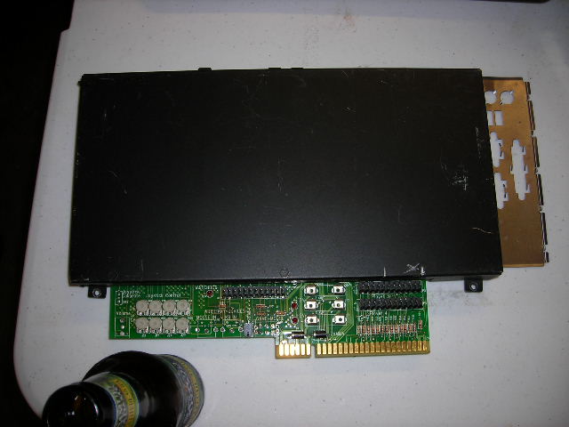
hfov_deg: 49.0
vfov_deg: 37.7
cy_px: 214
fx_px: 625
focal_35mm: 38
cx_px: 284
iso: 50
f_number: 3.2
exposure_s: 1/60.1
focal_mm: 6.3
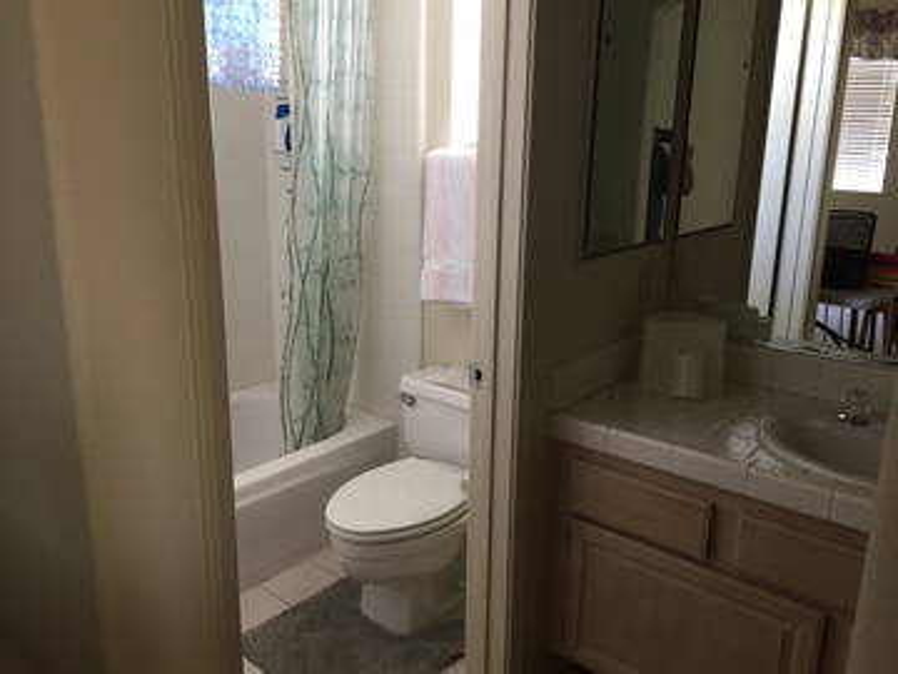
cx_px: 449
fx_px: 752
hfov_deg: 61.7
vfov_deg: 48.2
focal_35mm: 29
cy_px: 337
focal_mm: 4.15
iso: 125
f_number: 2.2
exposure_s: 1/30
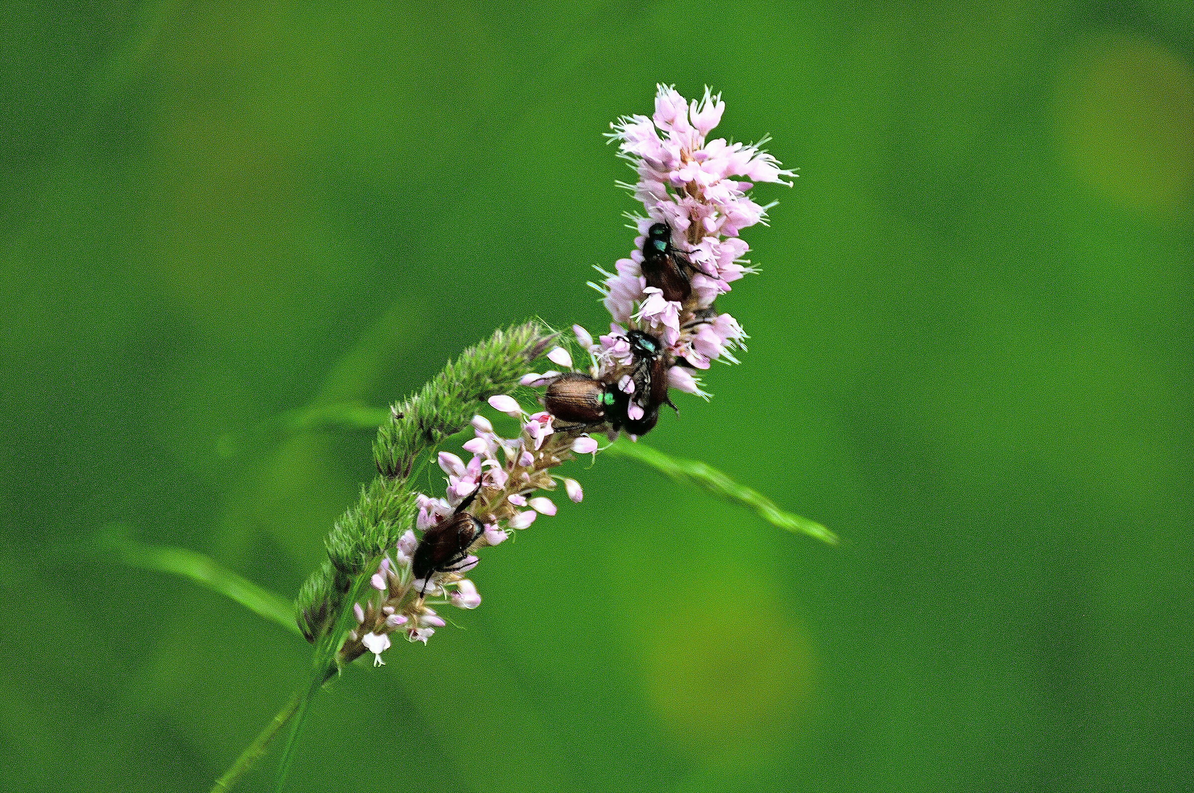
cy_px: 396
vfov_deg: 4.2
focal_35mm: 330
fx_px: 10932
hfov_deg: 6.3
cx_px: 597
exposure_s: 1/200
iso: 500
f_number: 5.3
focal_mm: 220
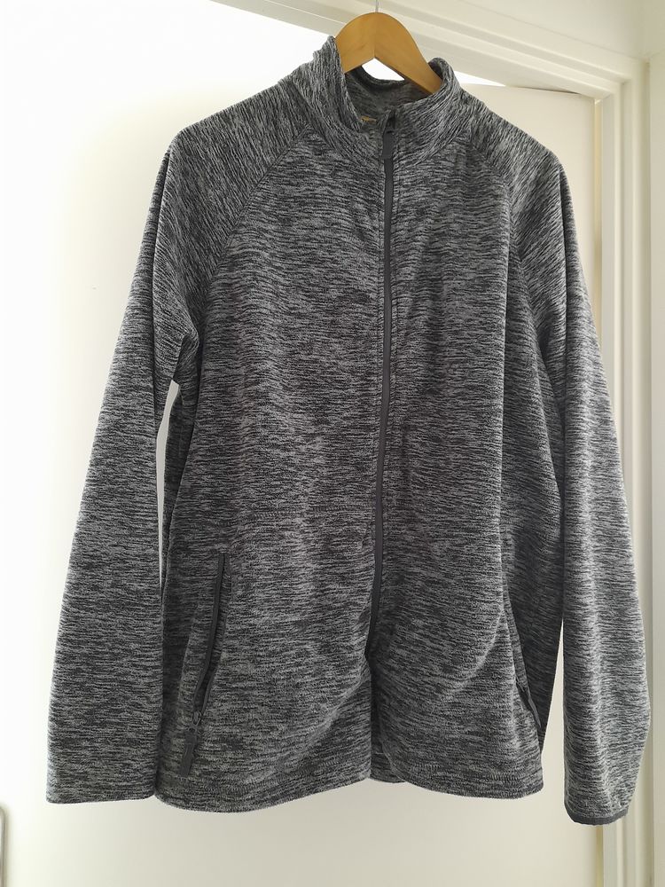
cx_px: 332
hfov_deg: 54.9
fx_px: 640
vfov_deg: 69.4
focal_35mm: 25
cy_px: 444
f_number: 2
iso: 320
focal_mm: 4.6
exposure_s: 1/30
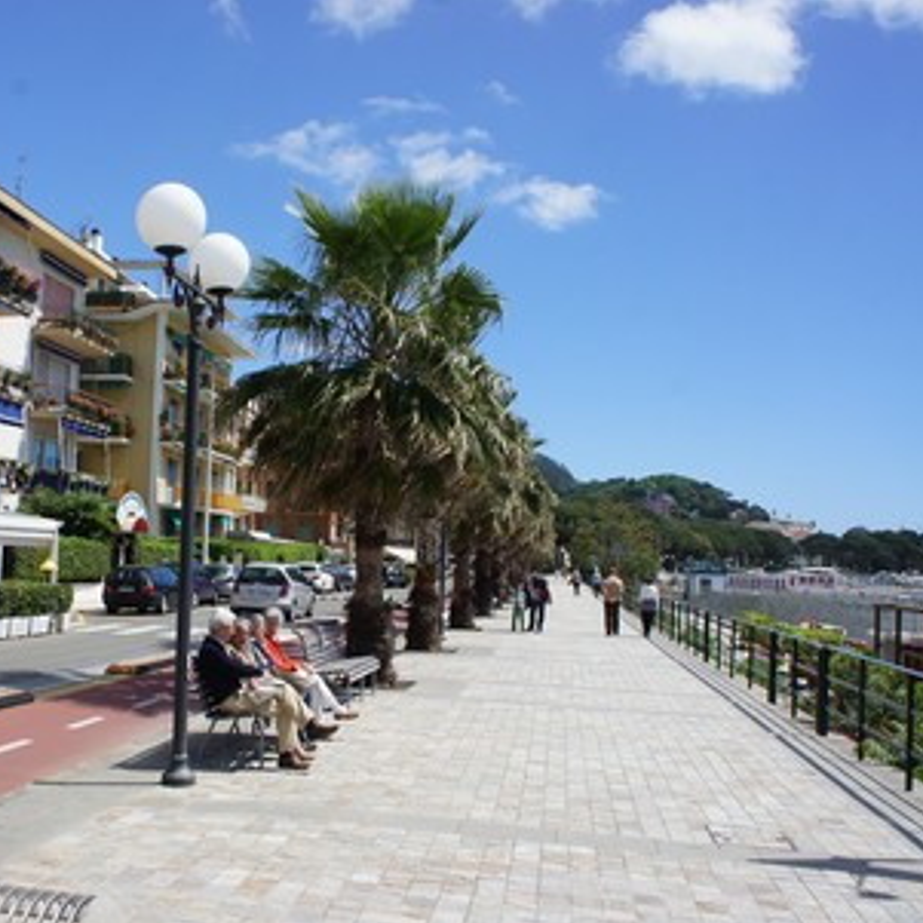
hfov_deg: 46.1
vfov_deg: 47.2
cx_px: 273
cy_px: 466
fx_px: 1056
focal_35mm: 35
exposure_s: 1/250
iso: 200
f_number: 11
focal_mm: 18
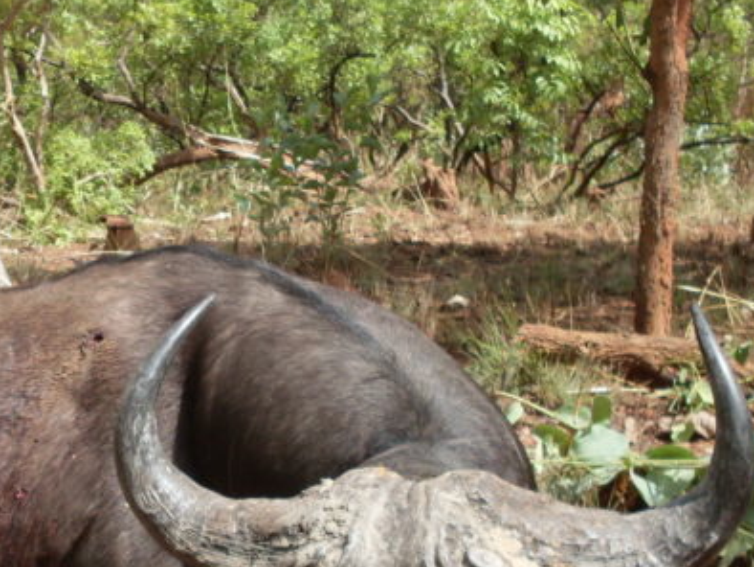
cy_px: 429
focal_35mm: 74
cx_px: 165
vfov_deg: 19.8
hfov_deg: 25.9
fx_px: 1613
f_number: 2.8
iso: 80
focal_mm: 6.3
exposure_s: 1/350
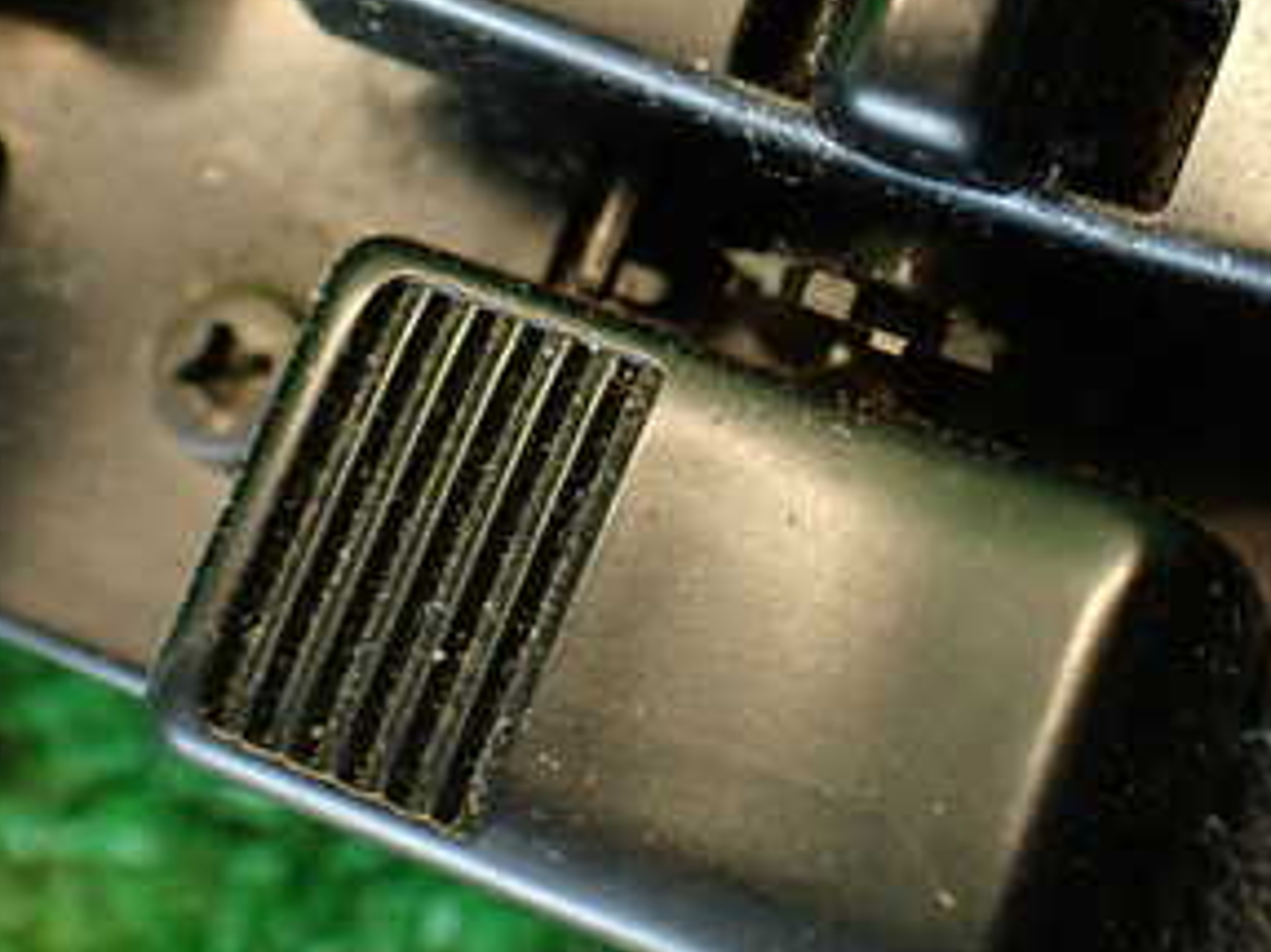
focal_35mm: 67
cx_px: 797
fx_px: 2459
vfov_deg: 21.5
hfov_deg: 28.9
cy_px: 146
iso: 400
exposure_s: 1/30
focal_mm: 5.79
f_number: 2.4
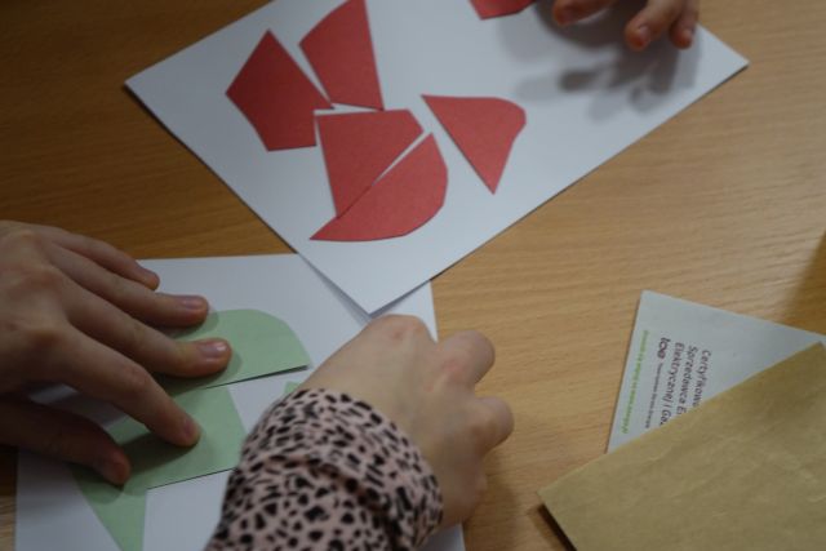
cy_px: 276
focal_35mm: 80
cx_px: 413
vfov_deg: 17.1
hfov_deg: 25.4
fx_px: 1836
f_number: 2.8
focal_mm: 29.37
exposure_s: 1/100
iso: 400
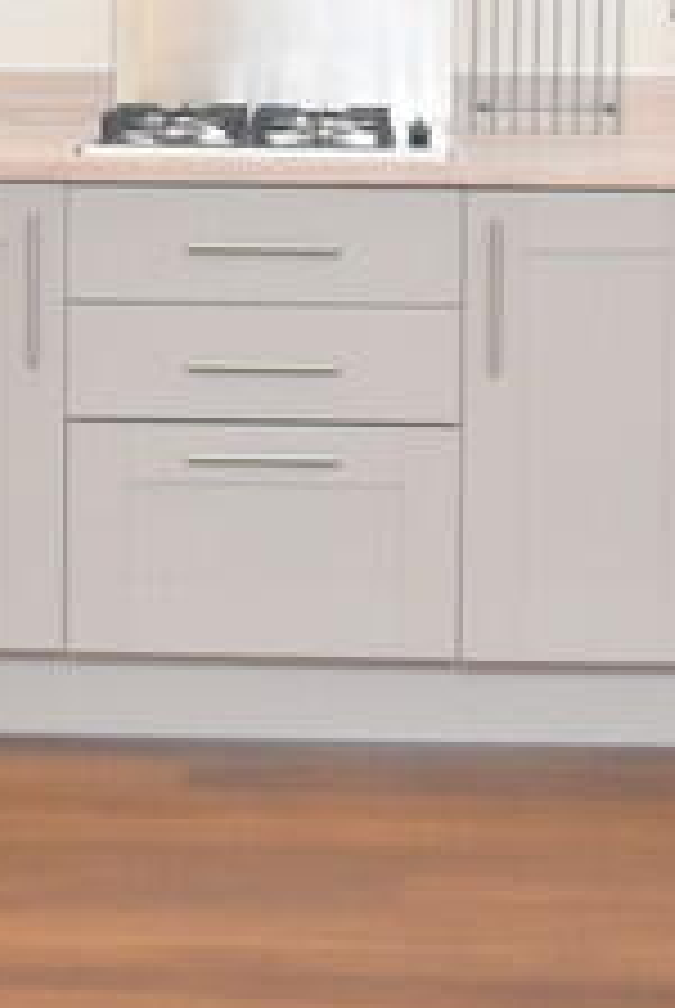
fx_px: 2111
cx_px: 261
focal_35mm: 75
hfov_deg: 18.1
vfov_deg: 26.1
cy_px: 124
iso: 1100
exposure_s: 1/125
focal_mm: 11
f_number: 4.8
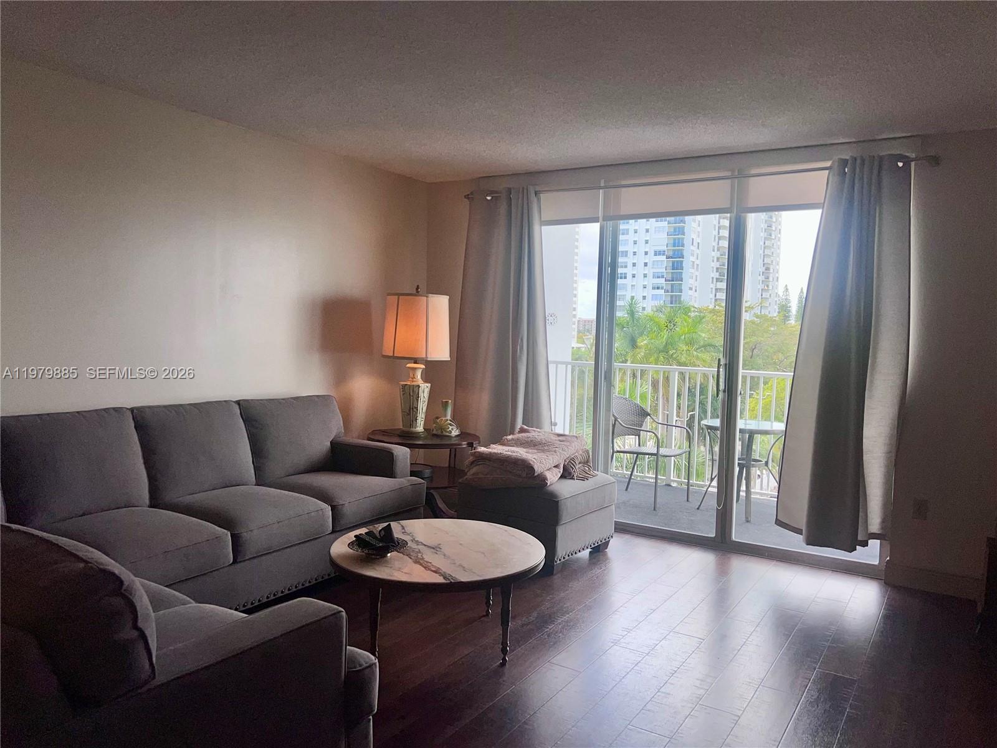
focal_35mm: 26
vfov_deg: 53.1
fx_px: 749
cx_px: 498
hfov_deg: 67.3
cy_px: 374
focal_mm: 5.7
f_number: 1.5
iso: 32
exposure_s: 1/1224
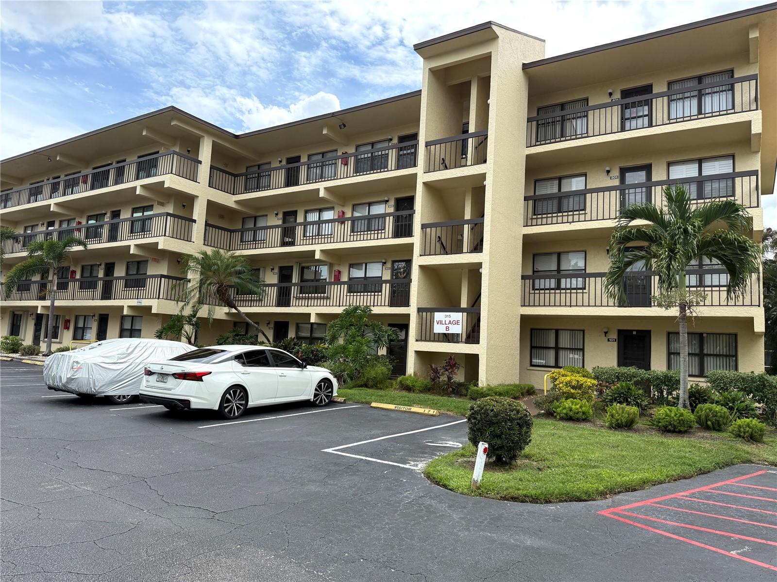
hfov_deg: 71.6
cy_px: 291
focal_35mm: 24
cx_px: 388
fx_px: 539
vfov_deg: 56.8
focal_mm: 6.76
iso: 100
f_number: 1.78
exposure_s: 1/2907
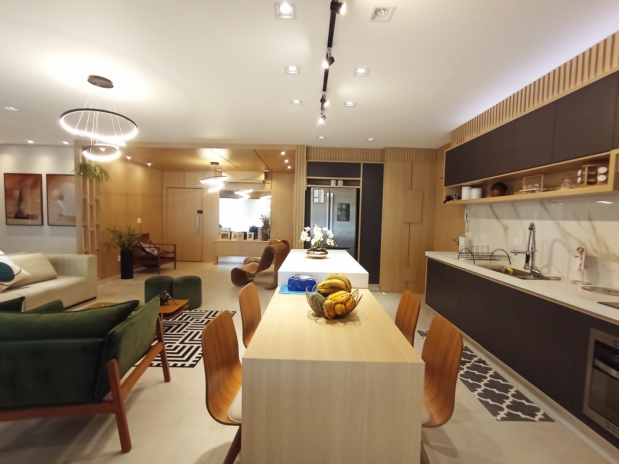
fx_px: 286
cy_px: 232
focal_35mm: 16
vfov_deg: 78.1
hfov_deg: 94.5
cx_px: 310
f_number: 2.2
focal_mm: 1.65
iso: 213
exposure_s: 1/30
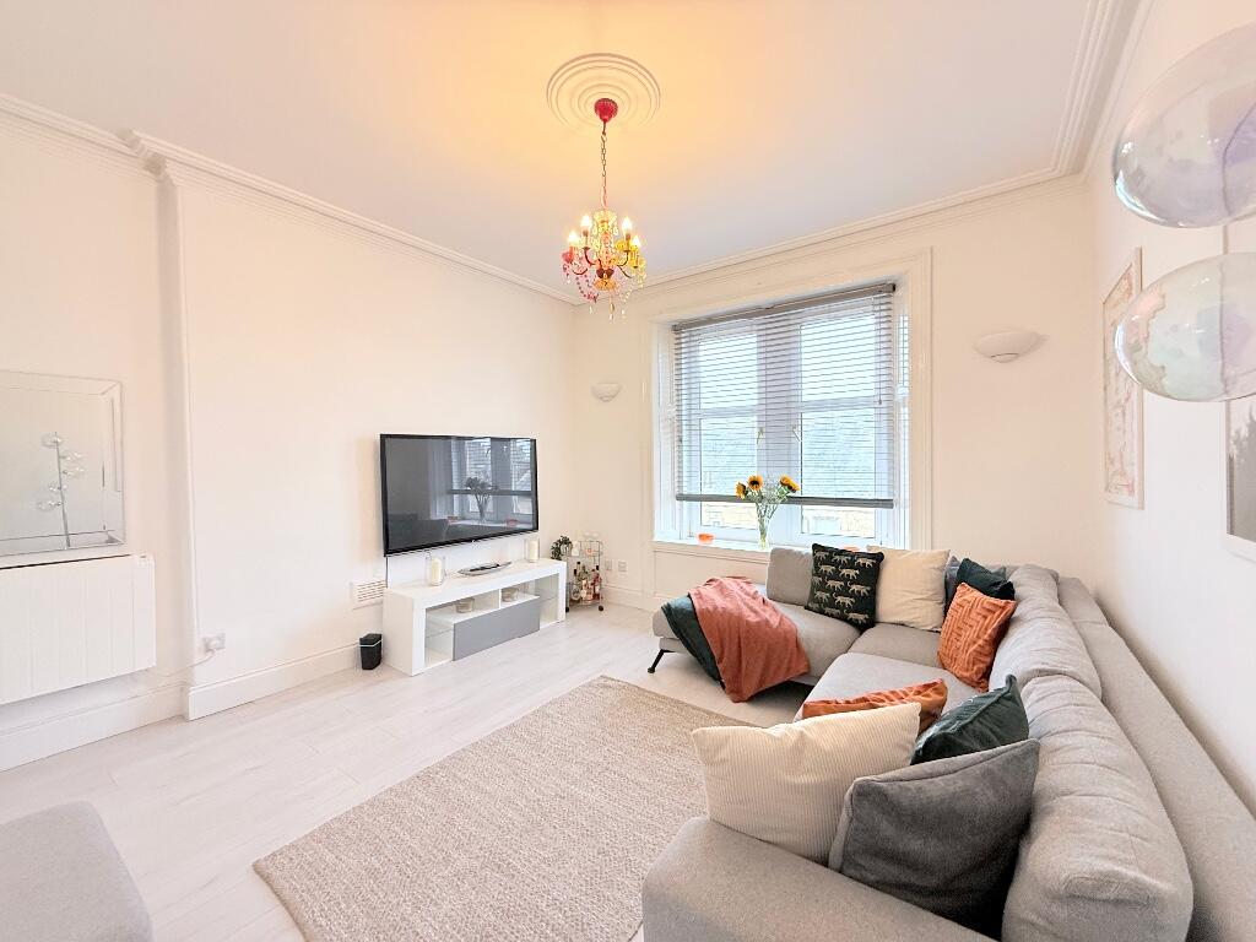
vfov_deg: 85.7
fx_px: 508
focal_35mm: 14
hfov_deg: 102.1
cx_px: 628
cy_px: 471
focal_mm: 2.22
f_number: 2.2
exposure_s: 1/97
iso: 320
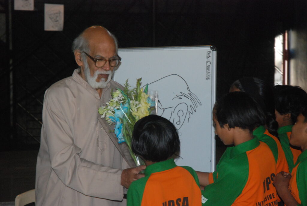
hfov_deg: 19.4
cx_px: 154
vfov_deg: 13.1
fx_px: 897
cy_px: 103
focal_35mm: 105
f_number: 5.6
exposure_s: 1/60
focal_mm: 70
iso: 1600
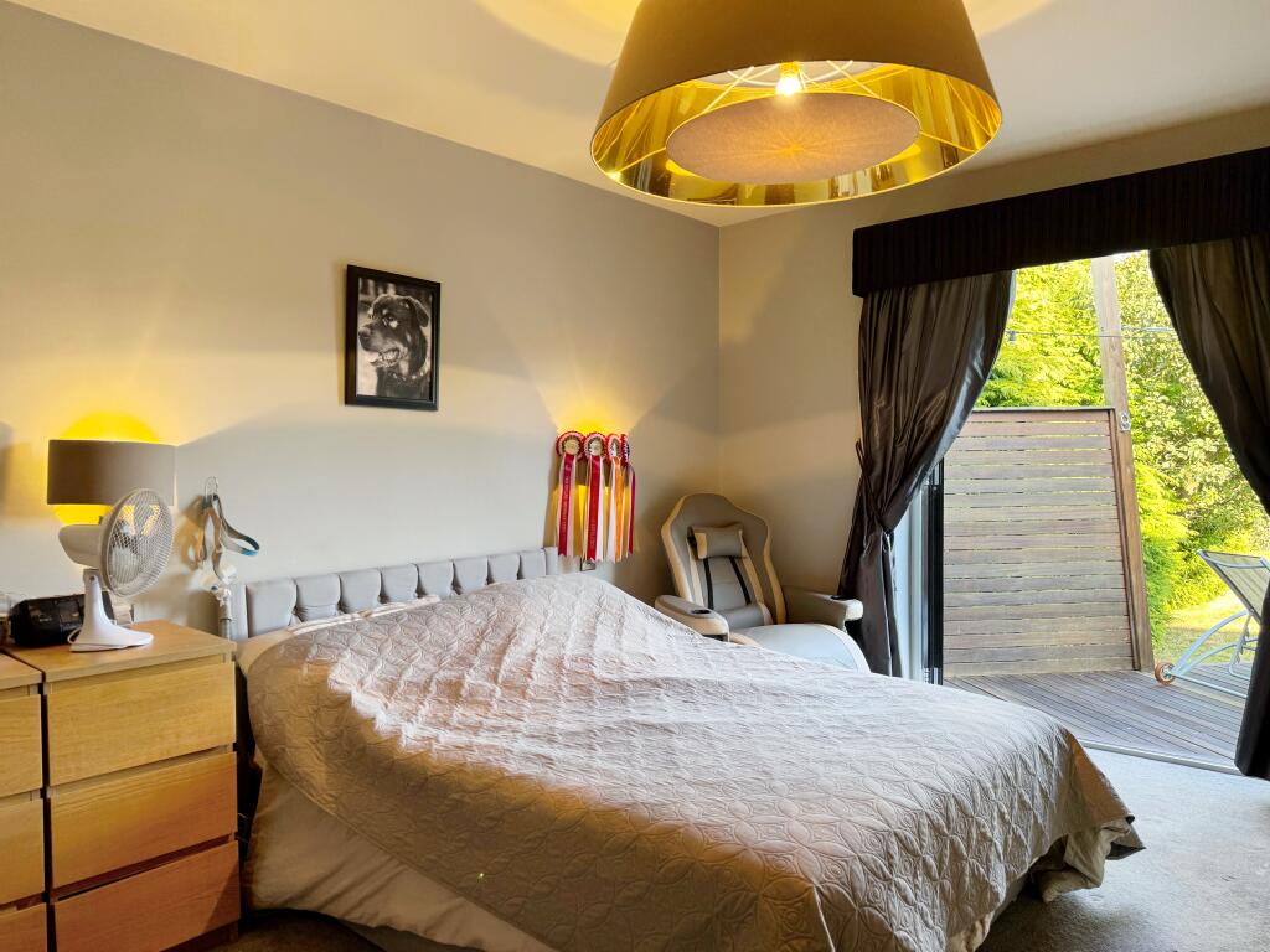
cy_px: 476
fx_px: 881
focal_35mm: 24
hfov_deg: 71.6
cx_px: 635
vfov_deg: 56.8
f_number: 1.78
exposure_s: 1/100
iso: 100
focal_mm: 6.76
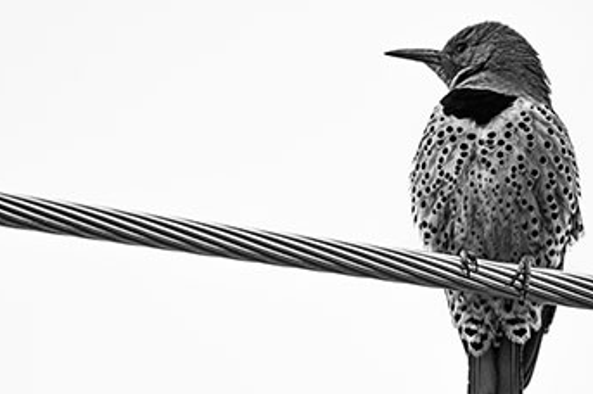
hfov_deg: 1.2
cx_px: 271
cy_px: 258
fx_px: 28798
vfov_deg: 0.8
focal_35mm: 1750
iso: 720
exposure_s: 1/1250
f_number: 13
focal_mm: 1200
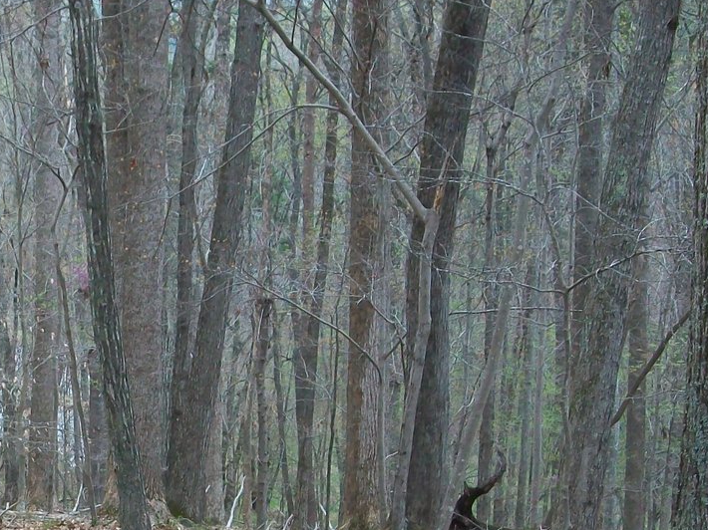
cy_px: 413
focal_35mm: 113
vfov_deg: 13.0
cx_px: -10
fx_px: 2310
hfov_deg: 17.0
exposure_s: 1/100
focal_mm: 8.8
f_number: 3.6
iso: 160
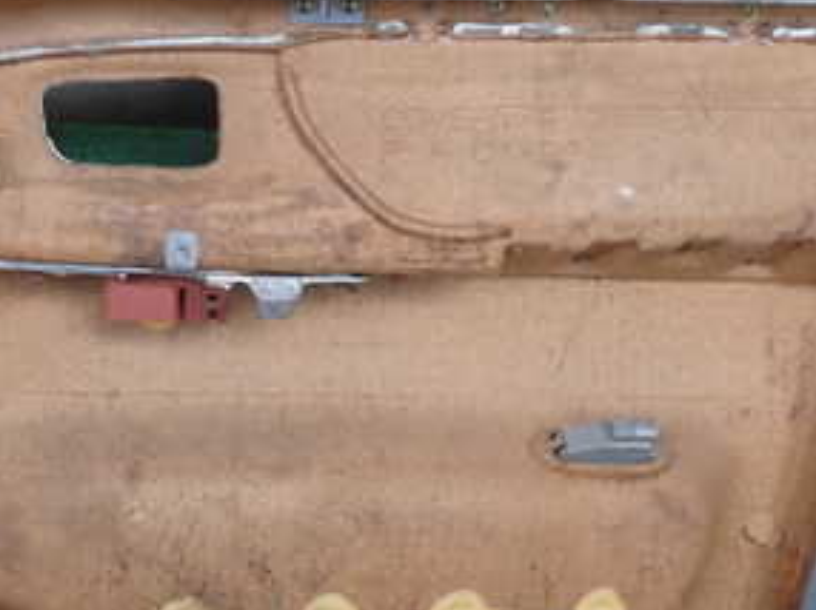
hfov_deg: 30.5
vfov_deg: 23.2
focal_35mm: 63
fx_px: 1484
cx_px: 260
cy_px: 322
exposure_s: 1/100
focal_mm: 5.4
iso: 100
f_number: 2.3
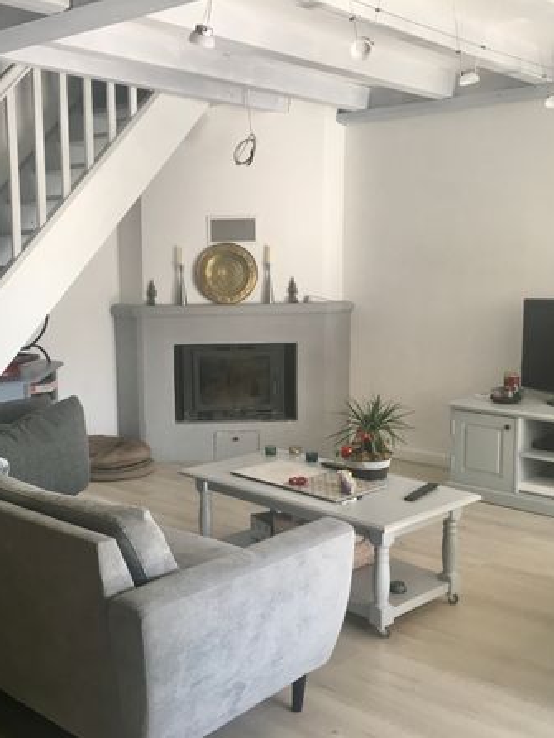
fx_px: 831
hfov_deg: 36.8
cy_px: 369
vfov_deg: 47.8
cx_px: 250
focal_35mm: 39
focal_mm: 4.15
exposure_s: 1/33
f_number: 2.2
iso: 25
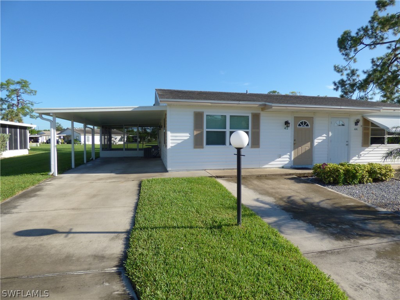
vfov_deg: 66.0
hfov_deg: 81.7
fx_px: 231
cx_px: 200
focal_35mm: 20
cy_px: 150
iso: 100
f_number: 2.8
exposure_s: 1/1300
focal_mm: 3.58
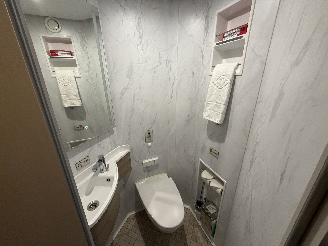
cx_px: 164
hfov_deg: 102.1
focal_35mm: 14
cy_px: 123
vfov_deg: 85.7
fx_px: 133
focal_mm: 2.22
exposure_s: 1/120
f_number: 2.2
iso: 250
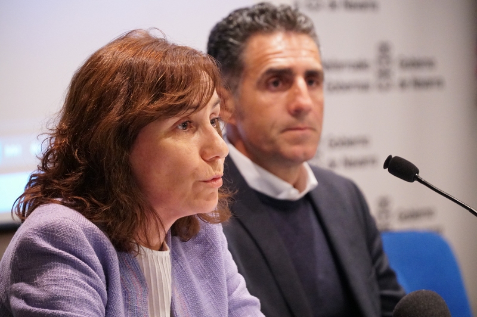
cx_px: 238
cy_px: 158
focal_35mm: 158
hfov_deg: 13.1
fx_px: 2085
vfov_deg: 8.7
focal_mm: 105
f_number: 4
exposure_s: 1/80
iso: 6400
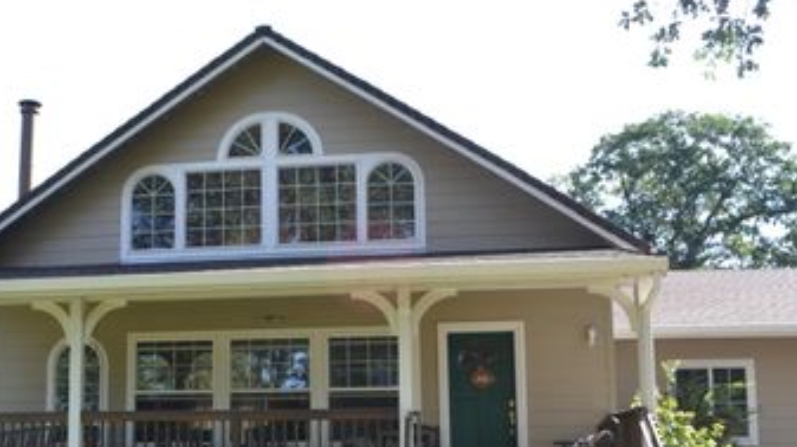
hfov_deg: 47.7
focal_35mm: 42
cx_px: 274
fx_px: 887
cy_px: 309
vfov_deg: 28.1
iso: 140
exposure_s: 1/125
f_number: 5.6
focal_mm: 18
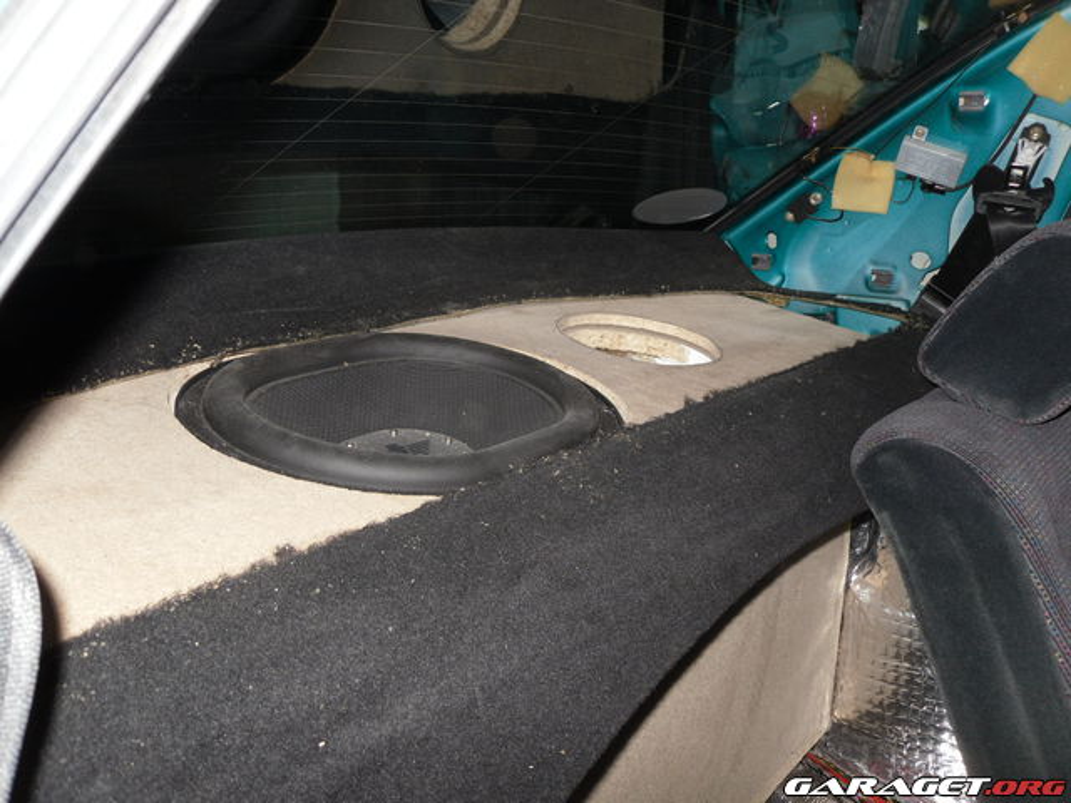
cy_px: 402
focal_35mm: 35
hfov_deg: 52.6
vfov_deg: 40.7
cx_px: 536
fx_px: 1083
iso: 80
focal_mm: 6.3
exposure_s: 1/45
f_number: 3.5
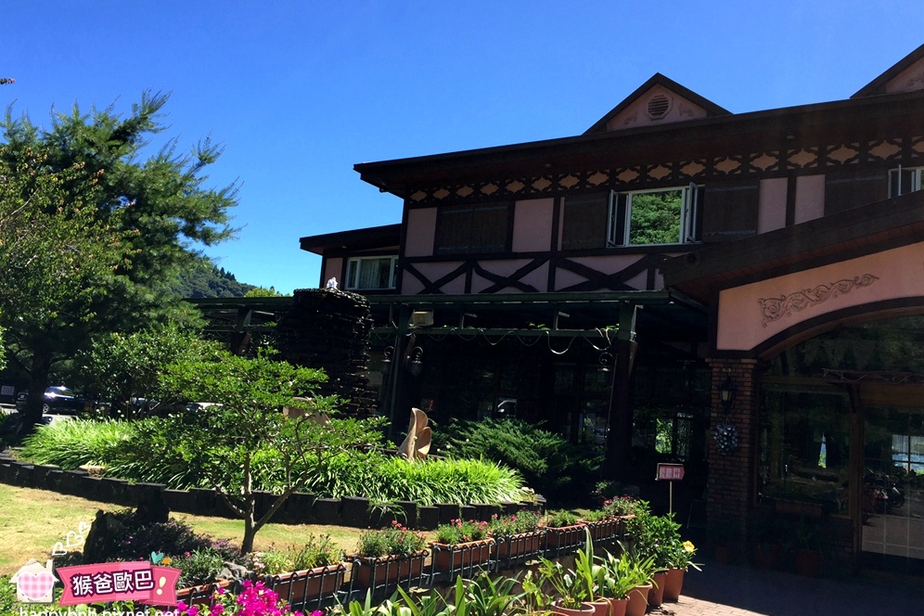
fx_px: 796
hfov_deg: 60.3
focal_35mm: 31
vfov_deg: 42.3
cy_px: 308
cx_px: 462
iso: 32
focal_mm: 4.15
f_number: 2.2
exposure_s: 1/719
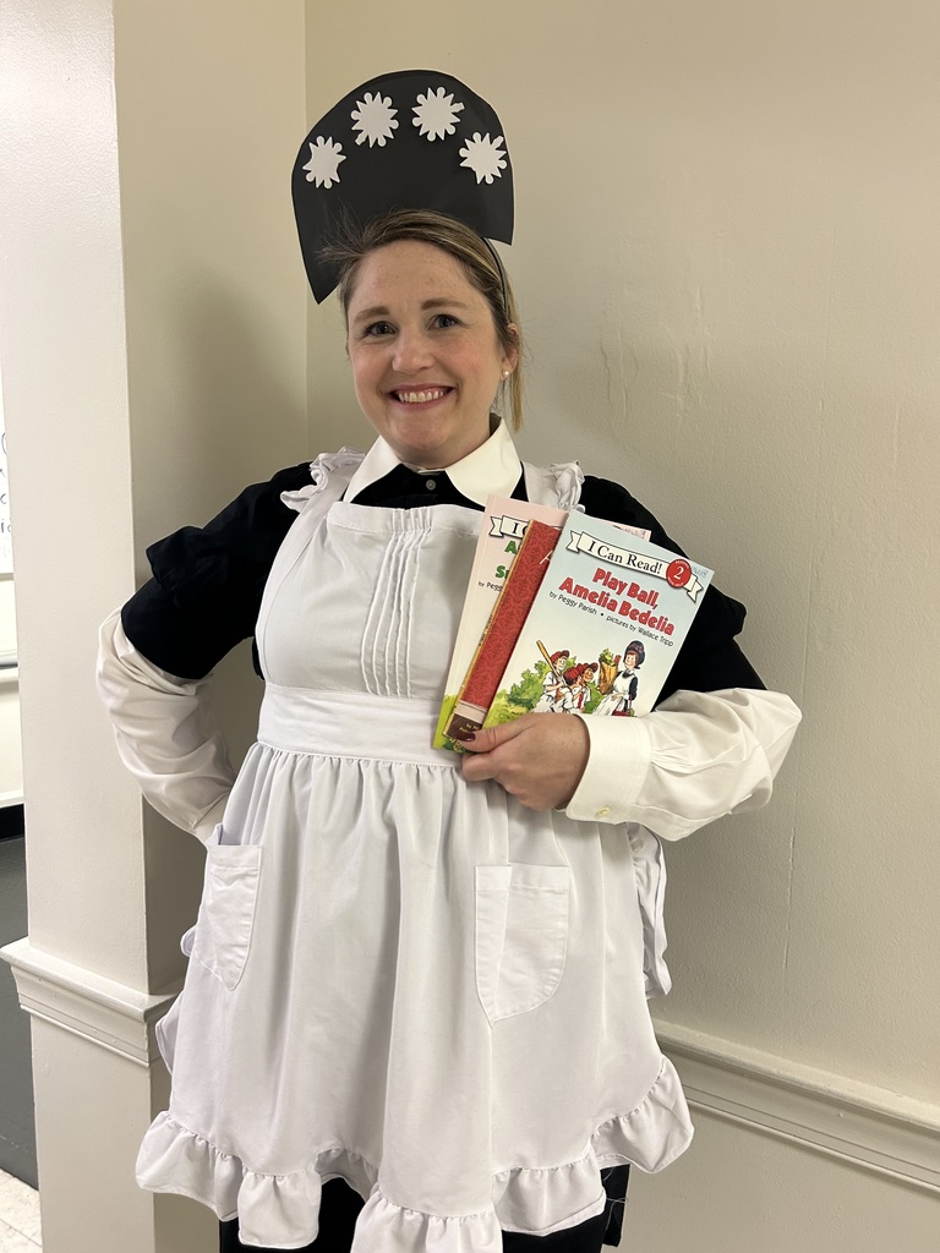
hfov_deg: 53.1
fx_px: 941
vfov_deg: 67.3
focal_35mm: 26
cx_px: 470
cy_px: 626
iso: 160
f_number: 1.5
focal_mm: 5.7
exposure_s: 1/60
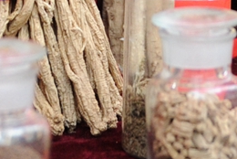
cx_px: -130
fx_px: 1134
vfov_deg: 7.5
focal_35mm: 172
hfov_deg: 11.4
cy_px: -212
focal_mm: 28
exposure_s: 1/800
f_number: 2.8
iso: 1600
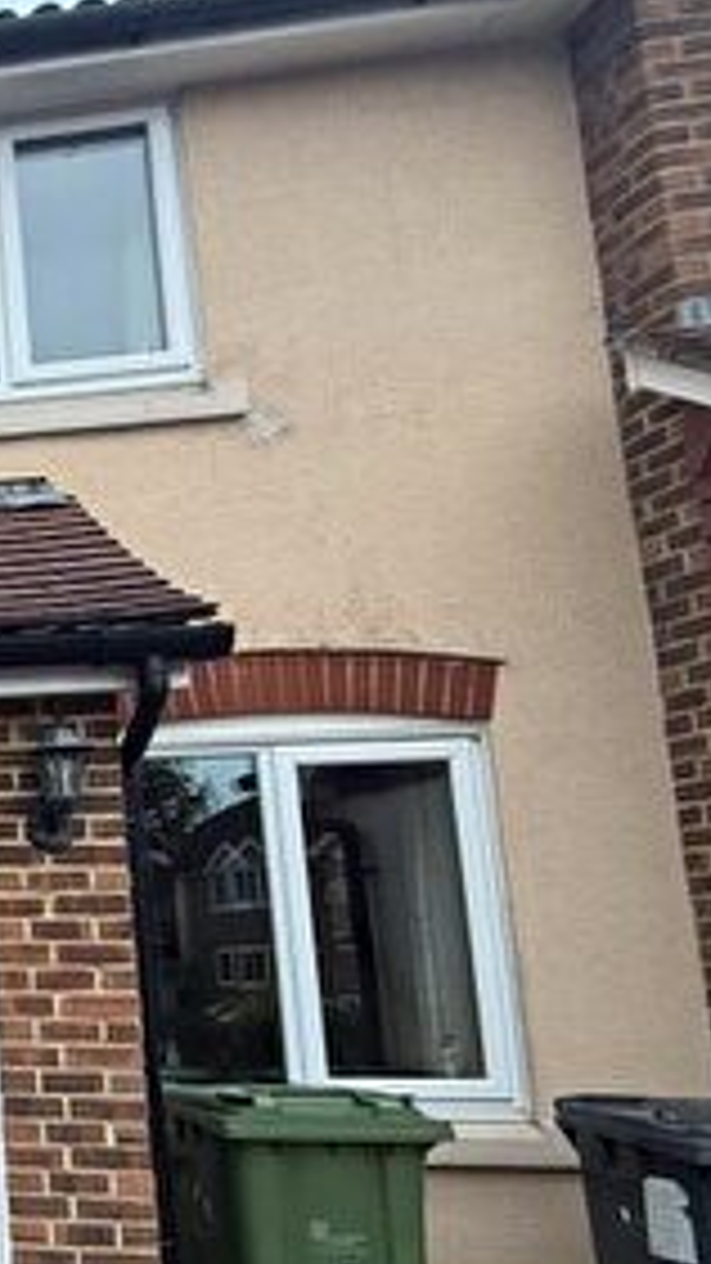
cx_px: -693
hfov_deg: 19.2
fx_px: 1274
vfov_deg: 51.8
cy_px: 839
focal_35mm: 38
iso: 160
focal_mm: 2.22
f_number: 2.2
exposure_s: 1/99
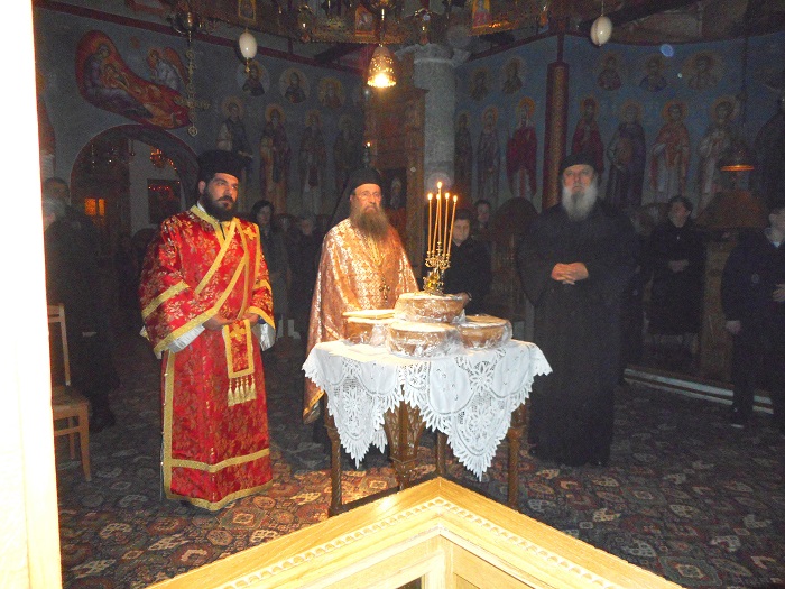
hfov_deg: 69.4
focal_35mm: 25
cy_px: 294
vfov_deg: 54.9
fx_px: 567
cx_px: 392
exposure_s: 1/25
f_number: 3.7
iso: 500
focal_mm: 4.5
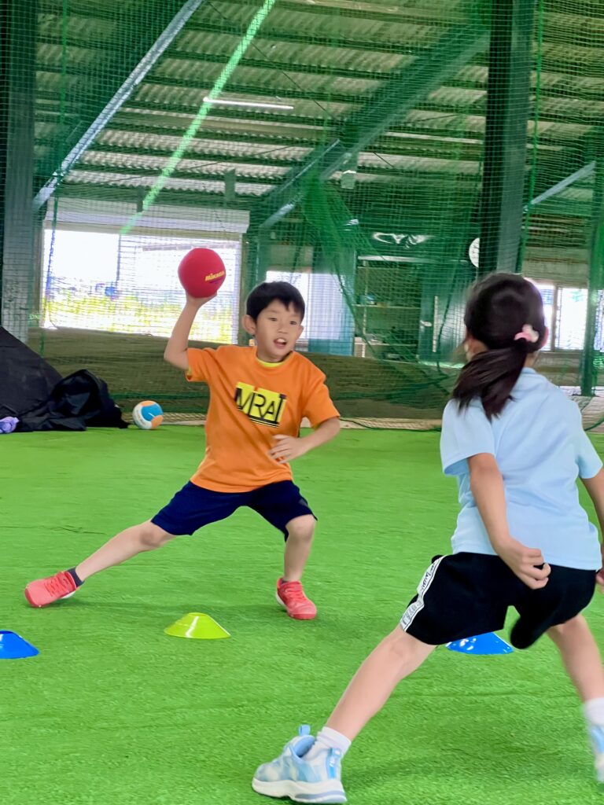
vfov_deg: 25.3
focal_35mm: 77
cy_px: 402
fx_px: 1791
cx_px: 302
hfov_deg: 19.1
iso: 250
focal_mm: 9
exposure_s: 1/60
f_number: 2.8
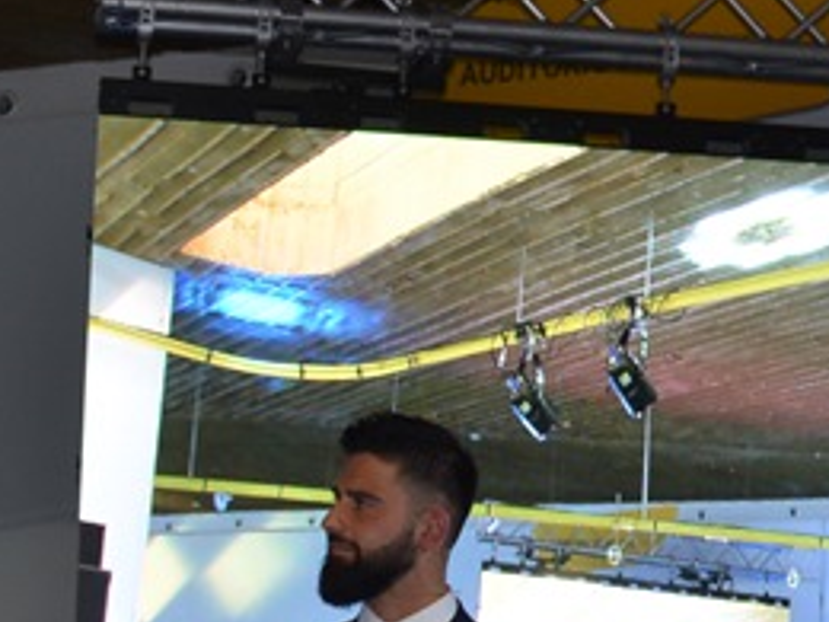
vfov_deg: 11.0
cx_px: 233
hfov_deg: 14.8
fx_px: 3185
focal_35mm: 133
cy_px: 654
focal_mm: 30
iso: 400
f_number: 4.2
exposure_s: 1/100
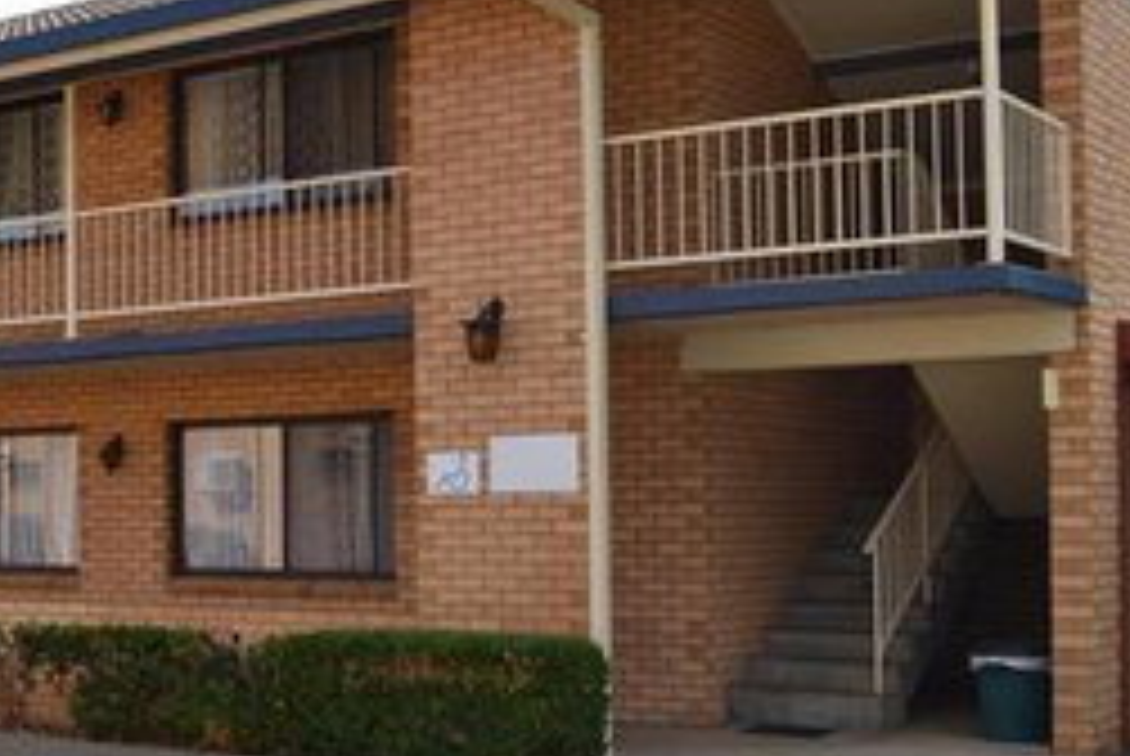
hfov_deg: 30.3
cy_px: 477
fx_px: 1980
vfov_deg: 21.6
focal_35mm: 63
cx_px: 86
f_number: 9
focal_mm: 22
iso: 100
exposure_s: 1/200
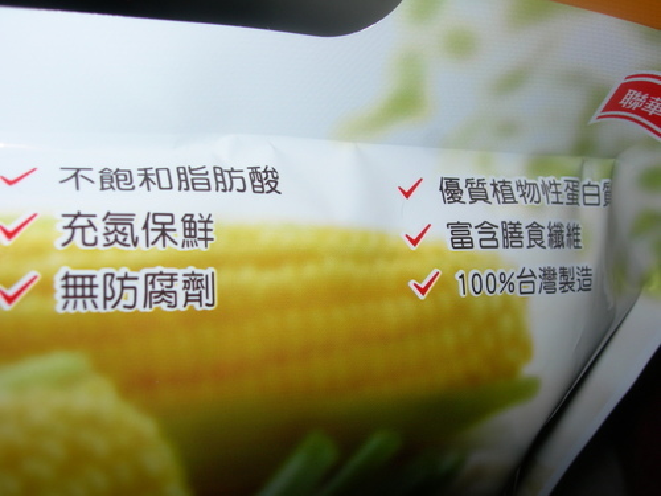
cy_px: 248
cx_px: 330
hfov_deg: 49.0
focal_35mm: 38
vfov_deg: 37.7
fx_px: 726
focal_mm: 7.8
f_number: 4.8
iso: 50
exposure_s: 1/60.1
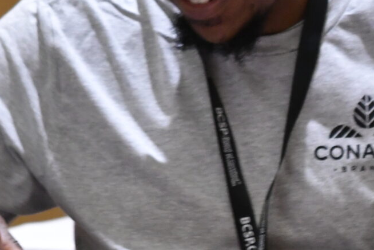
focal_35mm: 1057
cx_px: 545
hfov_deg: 1.9
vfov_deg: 1.3
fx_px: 10980
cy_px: 1
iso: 2000
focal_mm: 180
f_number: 4.5
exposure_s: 1/80
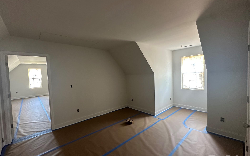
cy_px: 79
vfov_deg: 71.2
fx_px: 109
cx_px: 118
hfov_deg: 97.7
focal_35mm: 16
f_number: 2.2
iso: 320
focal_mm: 2.22
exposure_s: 1/65
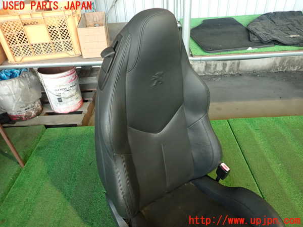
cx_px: 152
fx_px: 219
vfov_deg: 54.9
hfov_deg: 69.4
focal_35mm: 25
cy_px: 114
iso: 500
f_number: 2
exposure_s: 1/30
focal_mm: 4.5
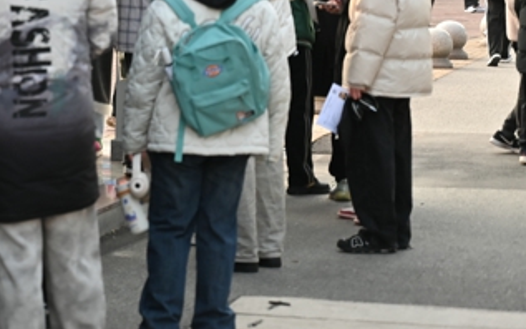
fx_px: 2193
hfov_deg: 13.5
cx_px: 7
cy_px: -5
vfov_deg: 8.5
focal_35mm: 153
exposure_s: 1/250
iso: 360
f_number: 4
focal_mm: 70
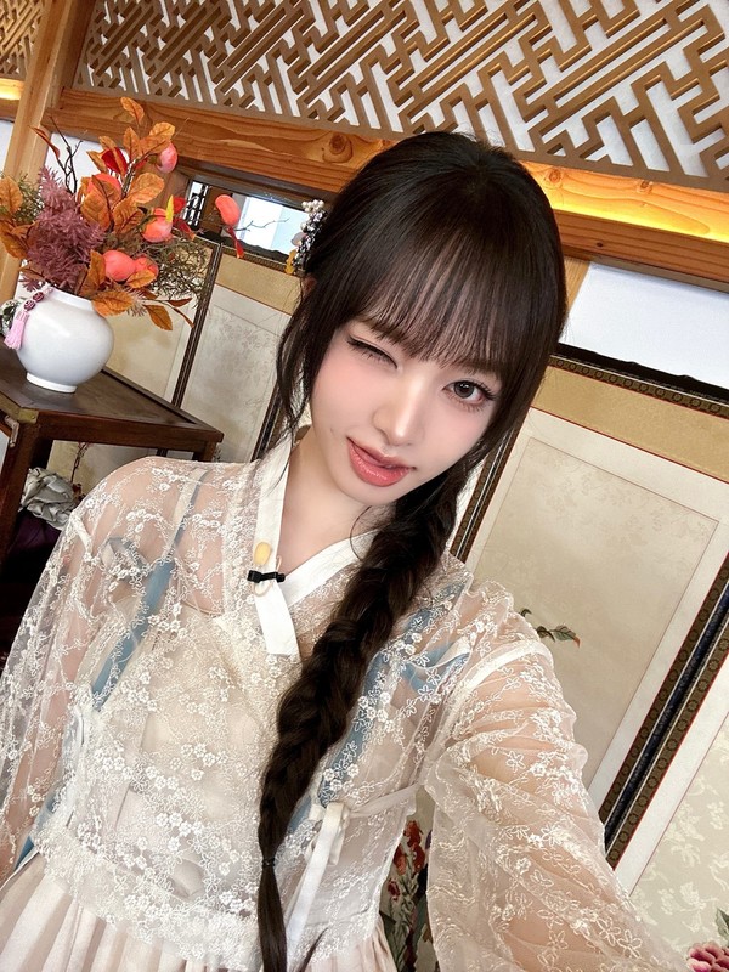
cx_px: 364
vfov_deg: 73.9
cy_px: 486
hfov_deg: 58.9
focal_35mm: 23
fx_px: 646
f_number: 1.9
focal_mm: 2.69
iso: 125
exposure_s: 1/60
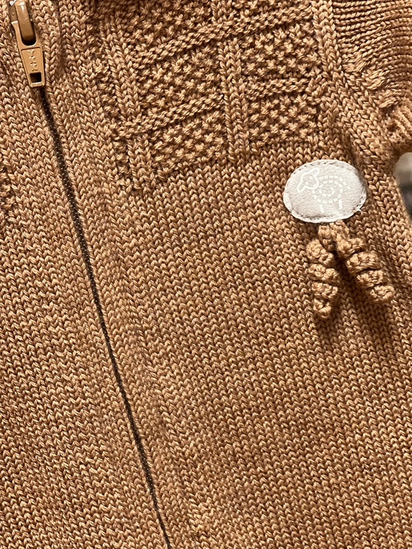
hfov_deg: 19.1
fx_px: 1222
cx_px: 206
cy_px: 274
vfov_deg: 25.3
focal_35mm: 77
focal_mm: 9
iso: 250
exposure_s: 1/33
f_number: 2.8
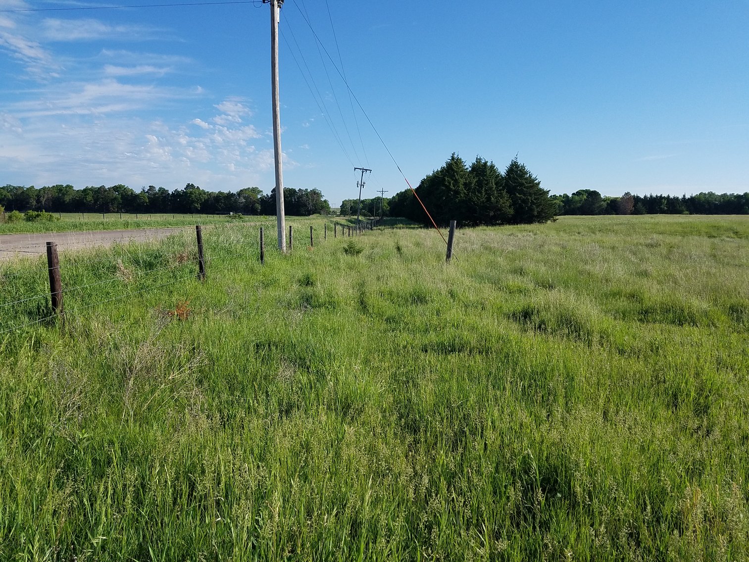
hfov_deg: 67.3
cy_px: 281
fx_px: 563
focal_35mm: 26
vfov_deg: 53.1
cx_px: 374
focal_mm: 4.2
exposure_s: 1/2968
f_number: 1.7
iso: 50
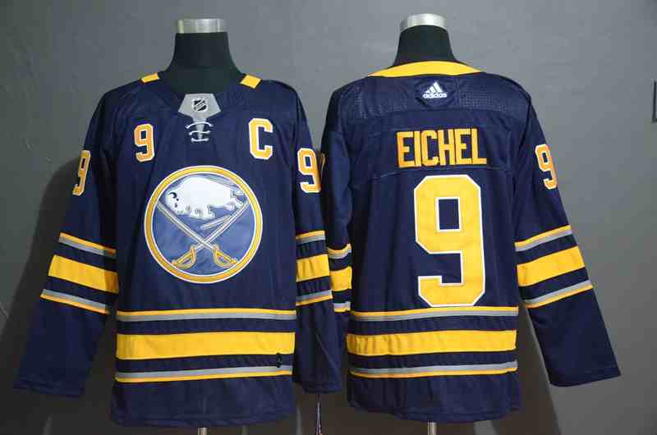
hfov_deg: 37.9
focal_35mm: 52
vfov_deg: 25.6
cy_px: 218
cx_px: 328
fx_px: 956
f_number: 4.2
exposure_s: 1/15
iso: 4000
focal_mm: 35
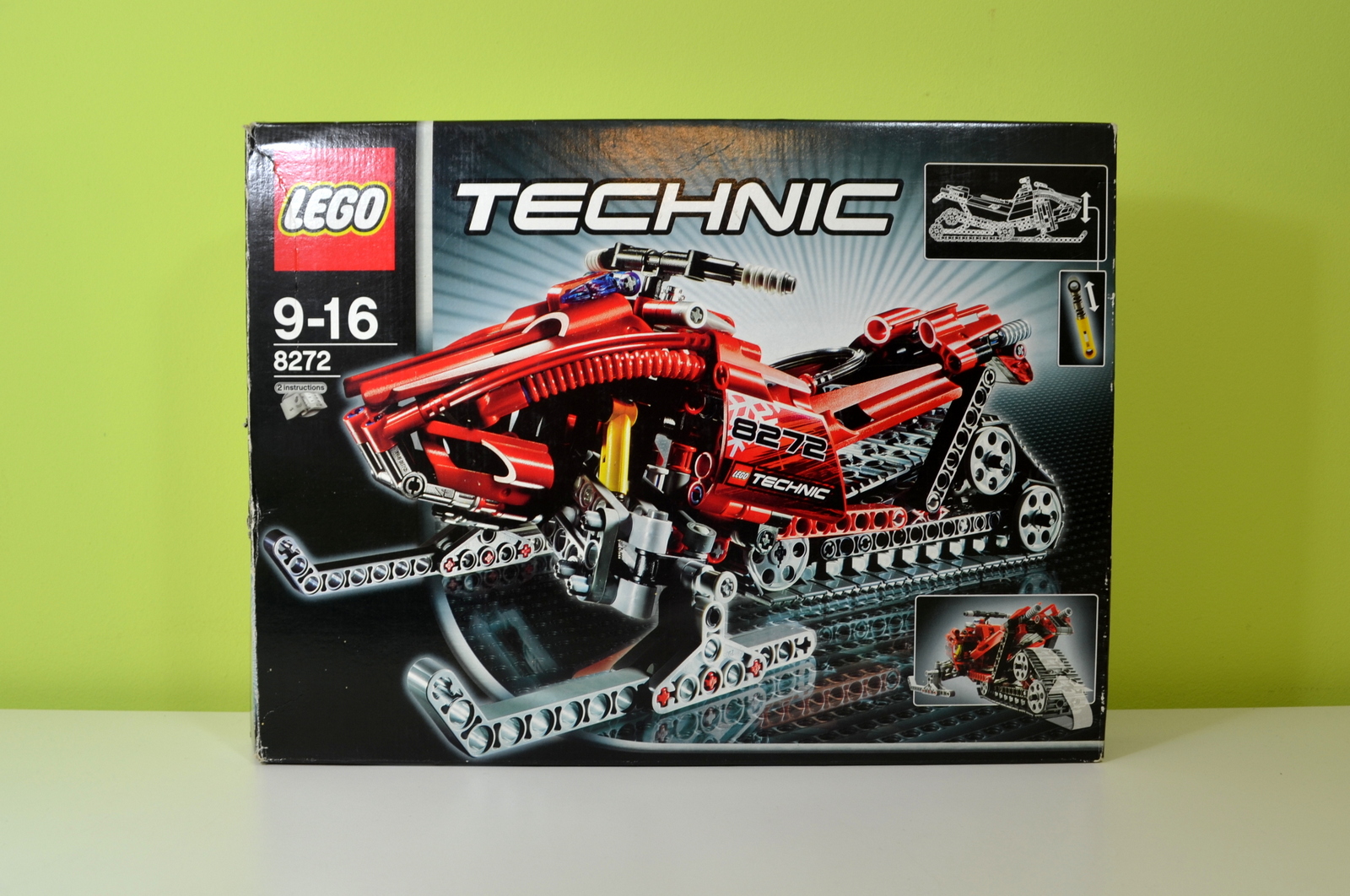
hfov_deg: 67.5
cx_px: 675
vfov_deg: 47.8
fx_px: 1011
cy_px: 448
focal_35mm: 27
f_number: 5
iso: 125
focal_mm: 18
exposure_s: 1/15
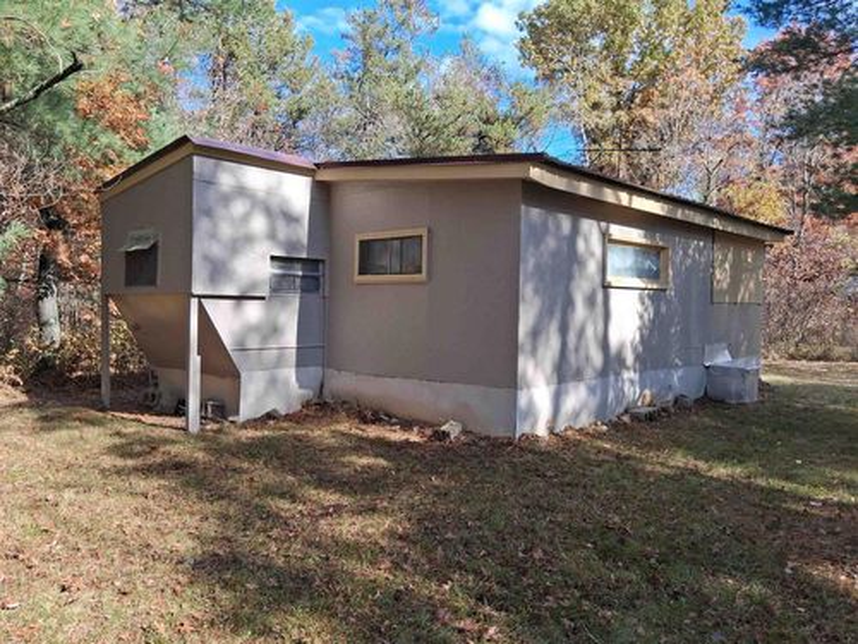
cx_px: 429
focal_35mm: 26
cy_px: 322
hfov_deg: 67.3
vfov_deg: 53.1
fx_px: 644
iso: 25
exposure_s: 1/245
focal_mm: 3.98
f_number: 1.8
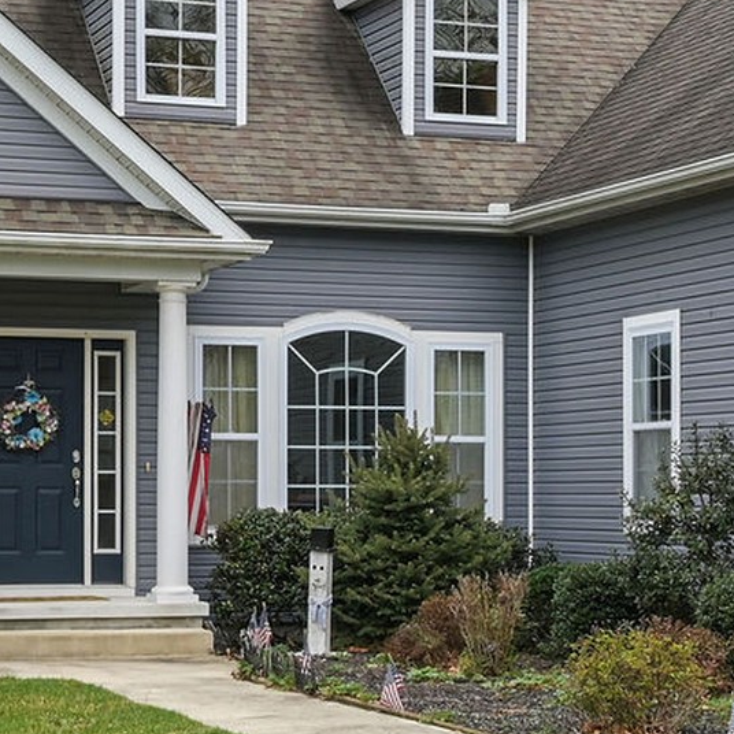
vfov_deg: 16.2
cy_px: 522
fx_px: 2567
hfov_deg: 16.1
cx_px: 663
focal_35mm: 107
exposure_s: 1/50
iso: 320
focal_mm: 25
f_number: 8
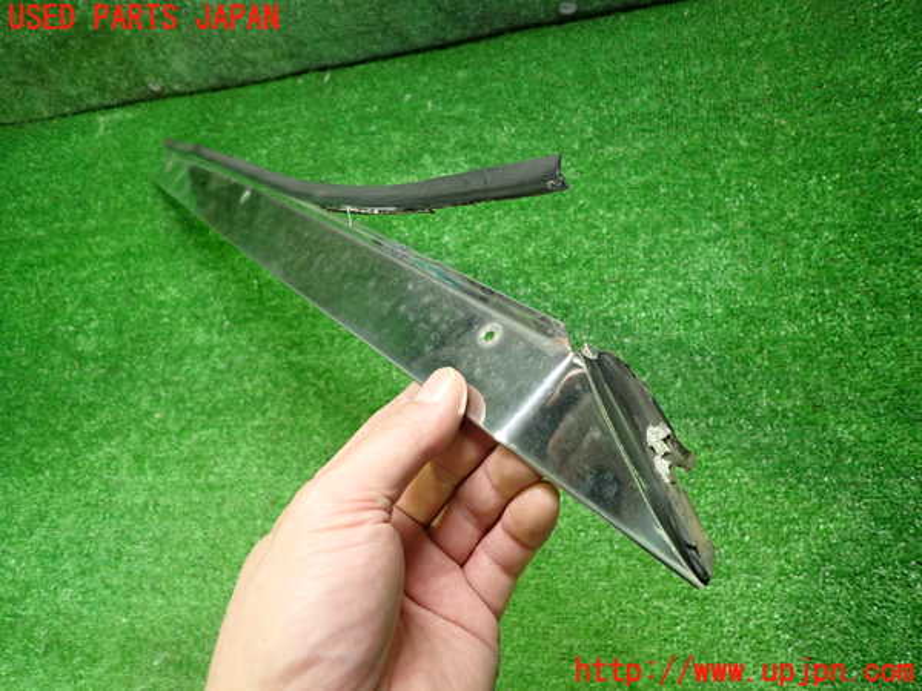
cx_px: 461
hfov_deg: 69.4
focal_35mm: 25
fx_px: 666
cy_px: 346
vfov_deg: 54.9
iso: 400
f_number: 2
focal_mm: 4.5
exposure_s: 1/30
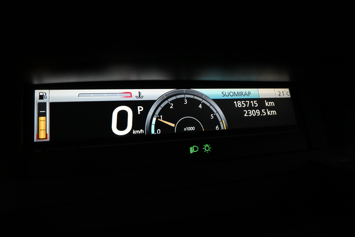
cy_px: 118
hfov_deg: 67.4
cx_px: 178
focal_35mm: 27
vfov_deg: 47.9
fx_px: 266
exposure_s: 1/320
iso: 5000
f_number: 6.3
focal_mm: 18
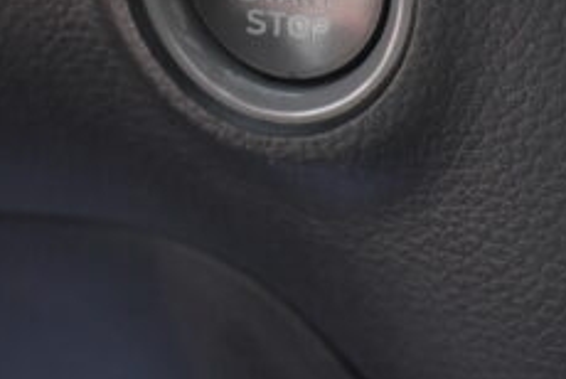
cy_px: 127
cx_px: 285
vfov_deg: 10.6
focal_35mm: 130
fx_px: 2046
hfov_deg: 15.7
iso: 1600
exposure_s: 1/800
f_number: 4
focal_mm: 26
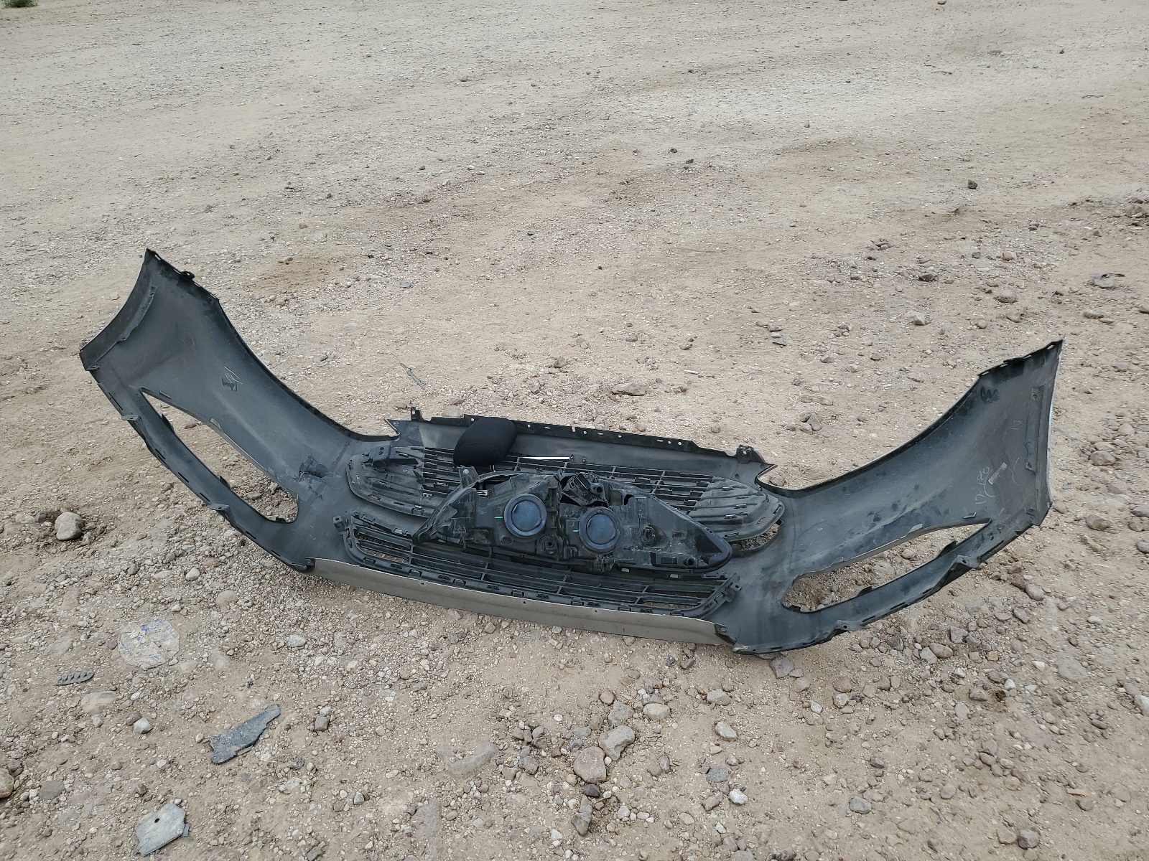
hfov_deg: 67.3
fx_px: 863
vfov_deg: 53.1
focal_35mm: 26
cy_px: 430
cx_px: 574
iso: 50
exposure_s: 1/3333
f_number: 1.5
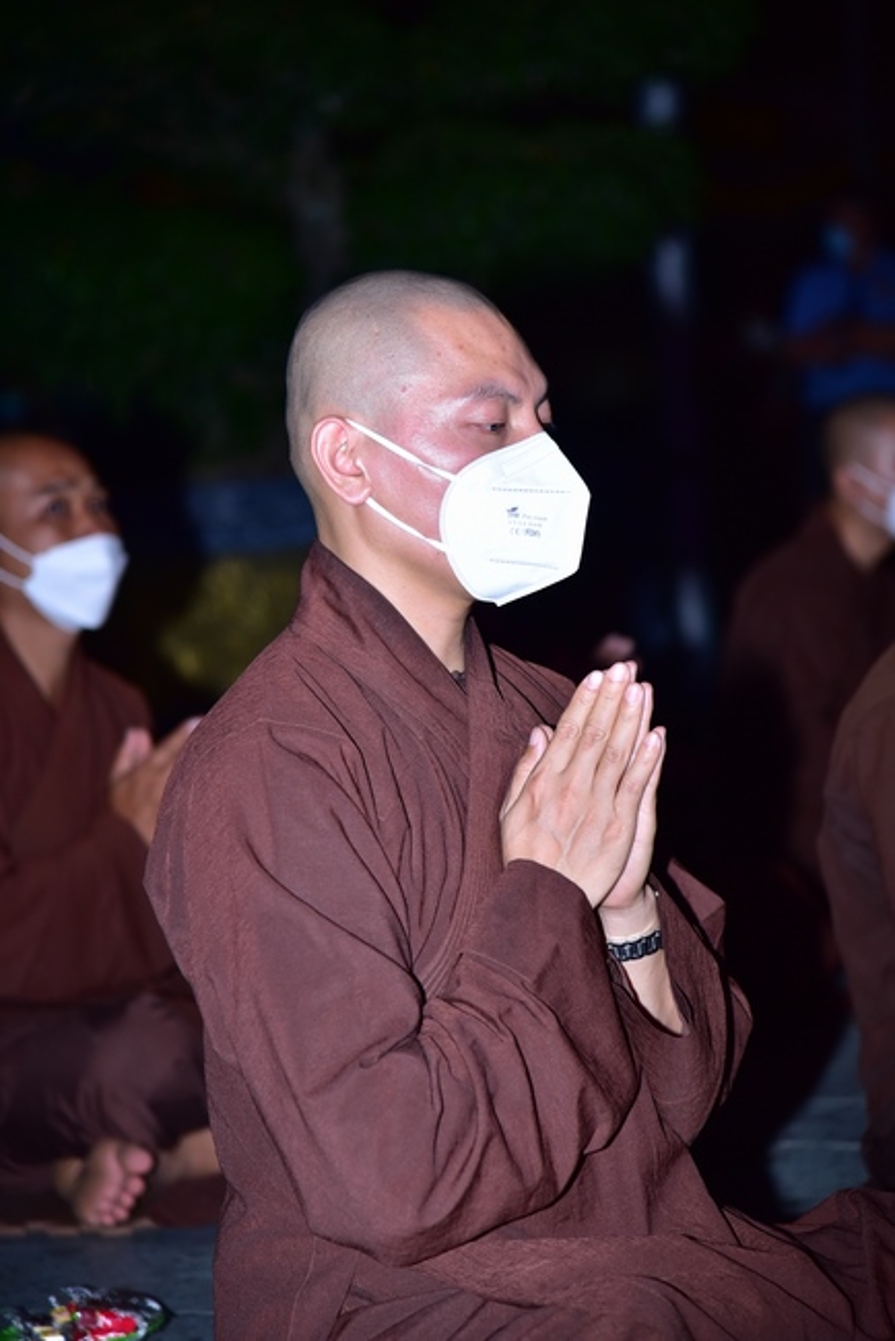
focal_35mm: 120
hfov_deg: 11.4
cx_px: 448
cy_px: 670
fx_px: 4470
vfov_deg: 17.1
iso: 640
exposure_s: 1/125
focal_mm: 120
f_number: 4
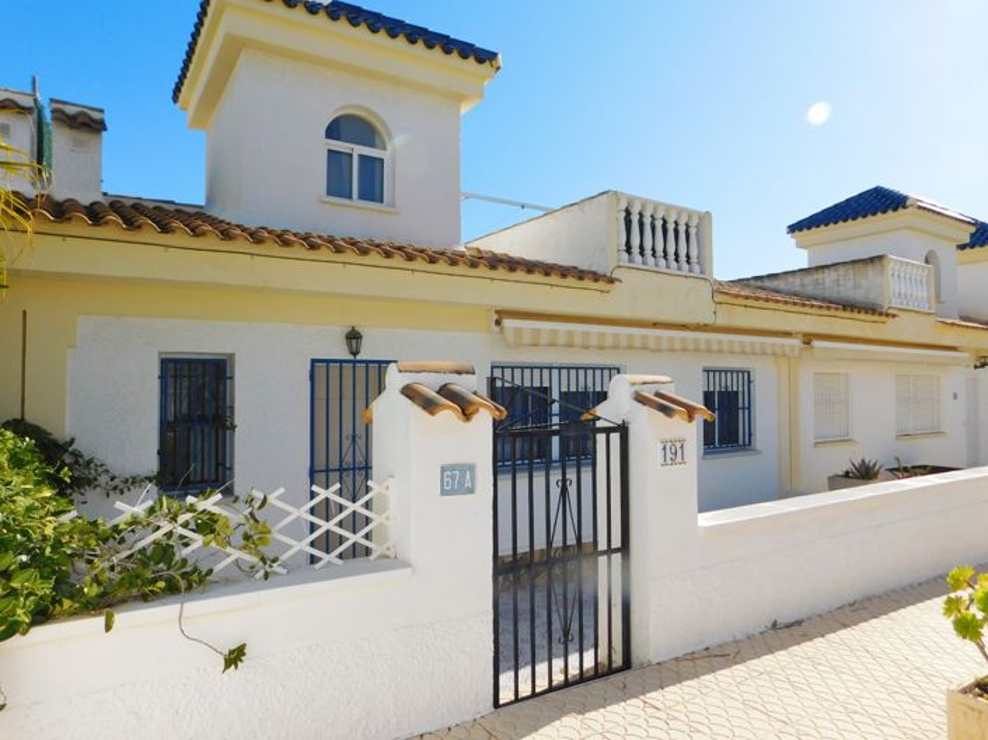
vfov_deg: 58.8
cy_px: 370
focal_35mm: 23
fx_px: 656
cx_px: 494
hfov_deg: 74.0
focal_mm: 4
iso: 125
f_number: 6
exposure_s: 1/640
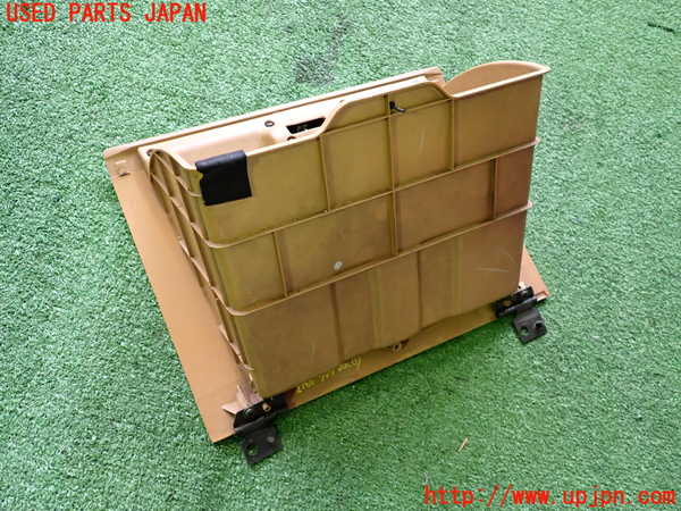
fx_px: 590
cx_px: 340
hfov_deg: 60.0
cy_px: 256
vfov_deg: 46.8
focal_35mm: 30
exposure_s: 1/60
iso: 640
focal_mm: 5.4
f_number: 2.3
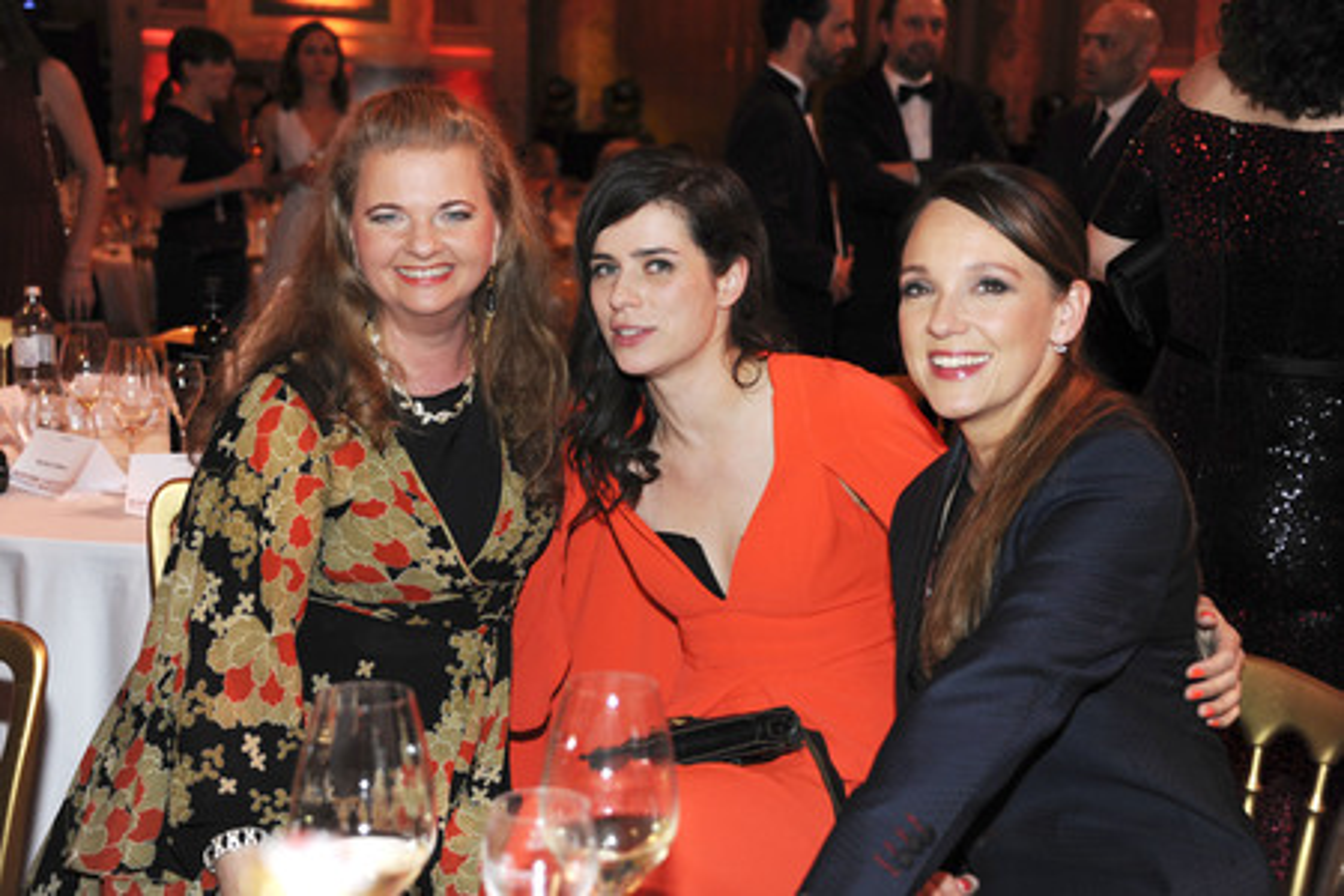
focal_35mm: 52
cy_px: 448
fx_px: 1941
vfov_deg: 26.0
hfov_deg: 38.2
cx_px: 672
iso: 1250
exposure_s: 1/160
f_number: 4.5
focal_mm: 52
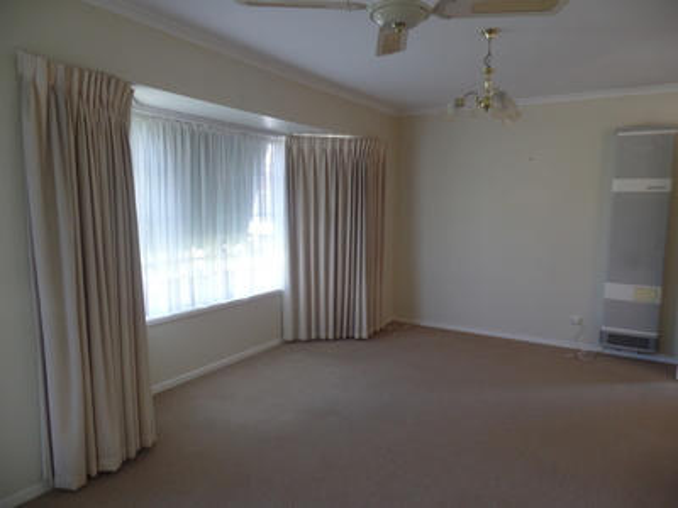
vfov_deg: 58.9
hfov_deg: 73.9
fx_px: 450
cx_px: 339
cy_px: 254
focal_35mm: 23
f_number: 2.8
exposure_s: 1/30
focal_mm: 4.1
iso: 200
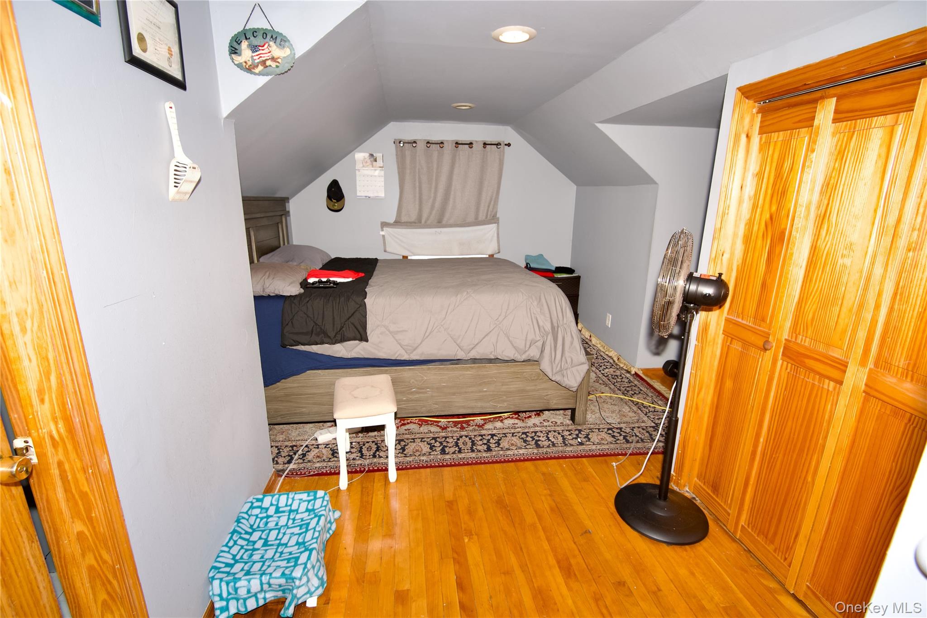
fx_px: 412
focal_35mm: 16
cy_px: 309
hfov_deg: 96.7
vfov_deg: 73.8
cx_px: 464
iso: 400
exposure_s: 1/60
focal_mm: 16
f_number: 5.6
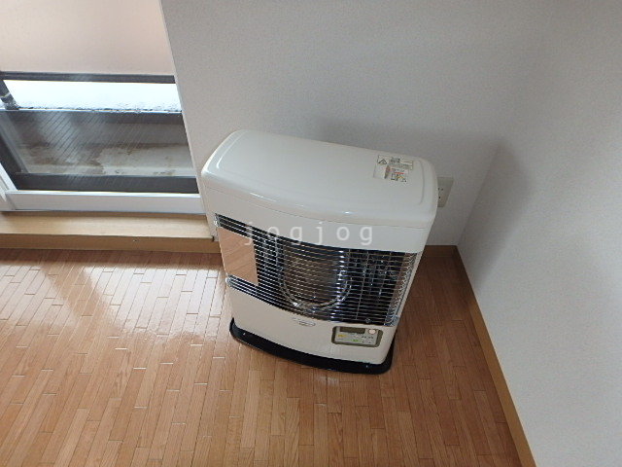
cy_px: 234
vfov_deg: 63.4
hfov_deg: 79.0
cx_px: 311
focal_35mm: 21
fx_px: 377
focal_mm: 3.7
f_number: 3.5
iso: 200
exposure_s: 1/40
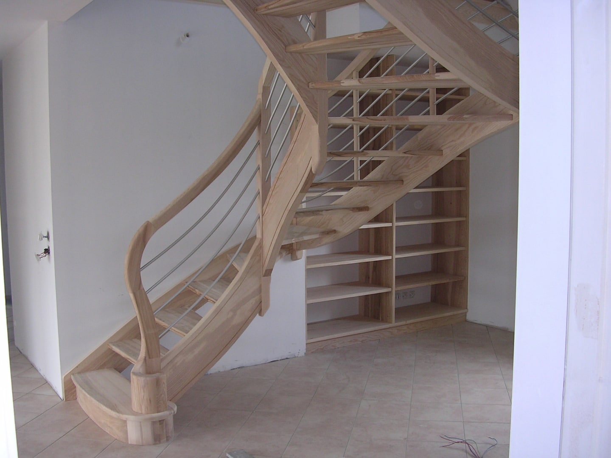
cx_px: 306
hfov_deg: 49.0
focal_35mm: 38
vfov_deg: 37.7
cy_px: 229
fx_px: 671
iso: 100
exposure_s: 1/30
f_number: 2.8
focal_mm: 5.8
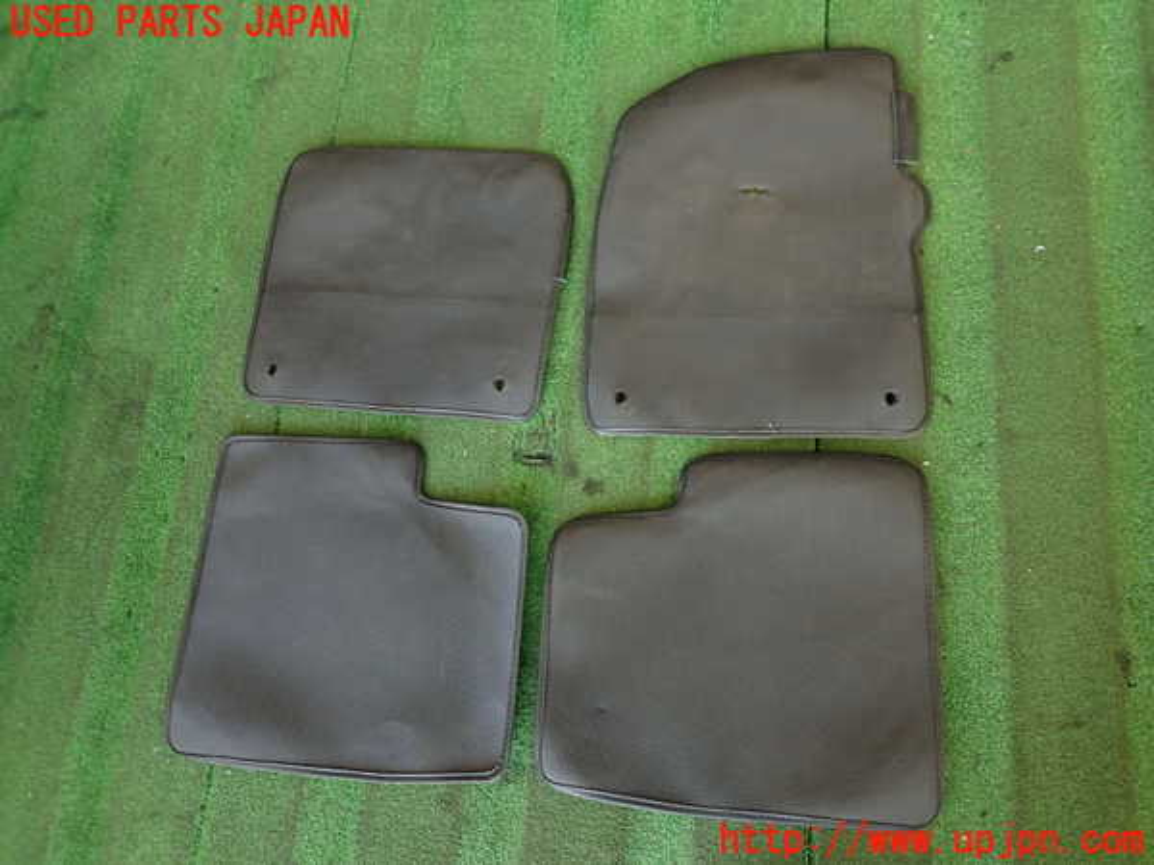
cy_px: 432
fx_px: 833
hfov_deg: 69.4
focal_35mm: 25
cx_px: 577
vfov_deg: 54.9
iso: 200
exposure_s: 1/60
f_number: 2
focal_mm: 4.5
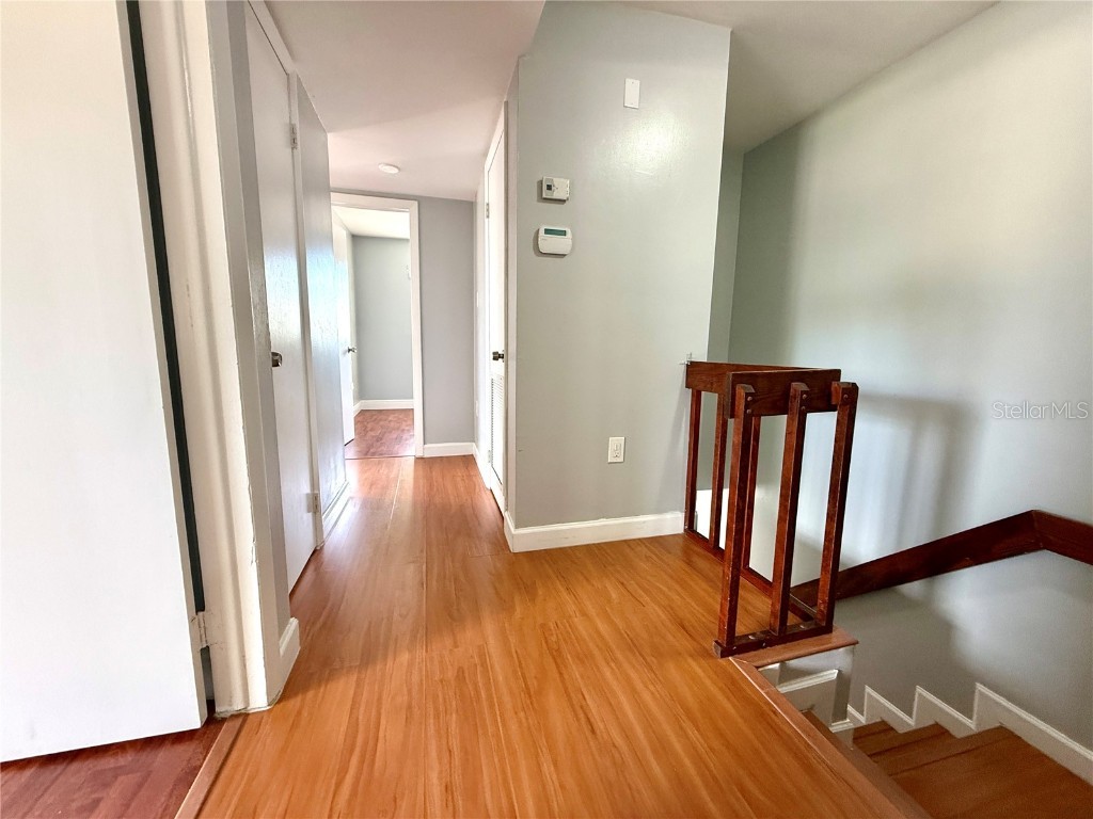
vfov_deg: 85.7
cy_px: 410
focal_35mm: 14
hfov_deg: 102.1
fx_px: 442
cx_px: 546
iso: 250
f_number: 2.2
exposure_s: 1/60
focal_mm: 2.22
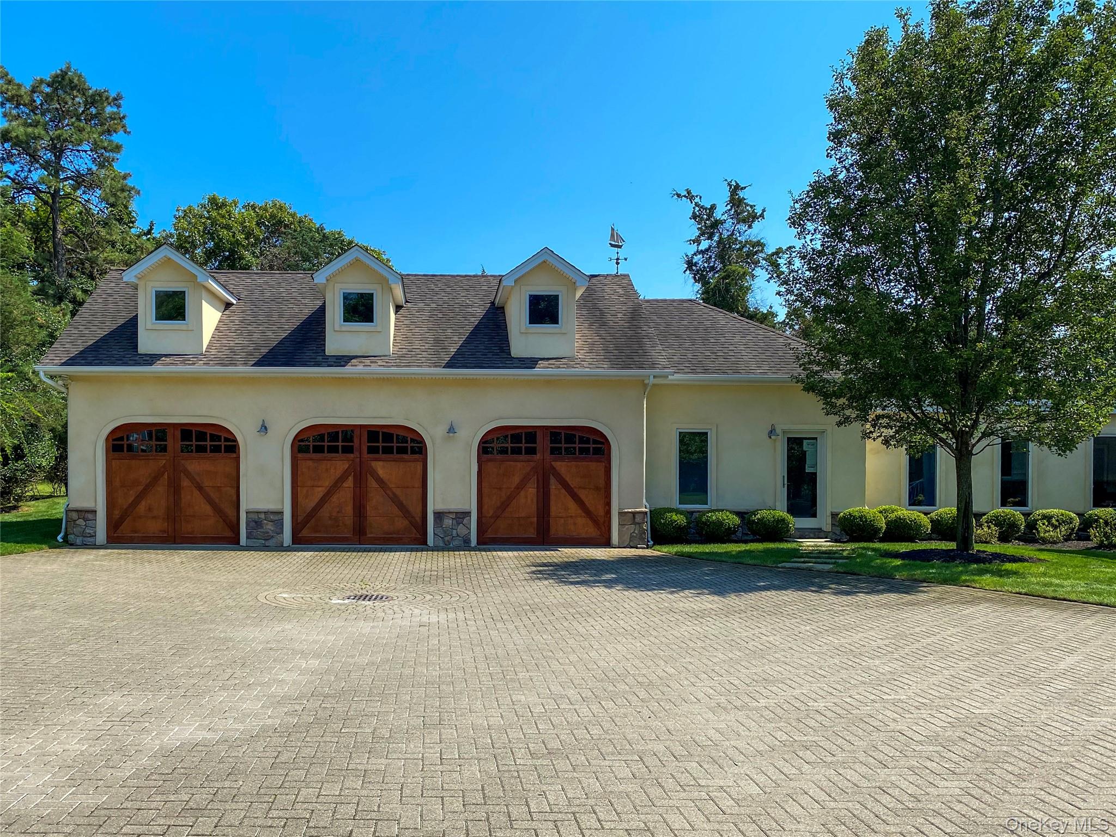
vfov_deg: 53.1
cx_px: 558
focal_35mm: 26
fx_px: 838
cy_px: 418
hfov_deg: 67.3
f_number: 1.8
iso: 32
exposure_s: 1/2463
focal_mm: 4.25
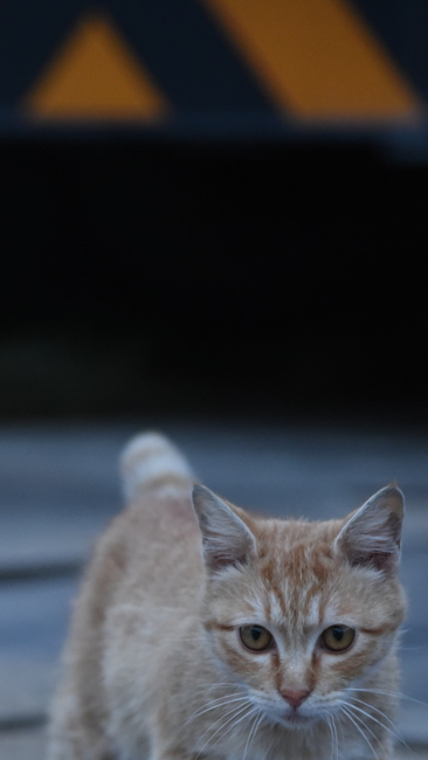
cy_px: 669
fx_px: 5988
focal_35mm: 297
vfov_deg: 7.2
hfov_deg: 4.1
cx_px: 60
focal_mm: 120
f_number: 4
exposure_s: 1/125
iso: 2500
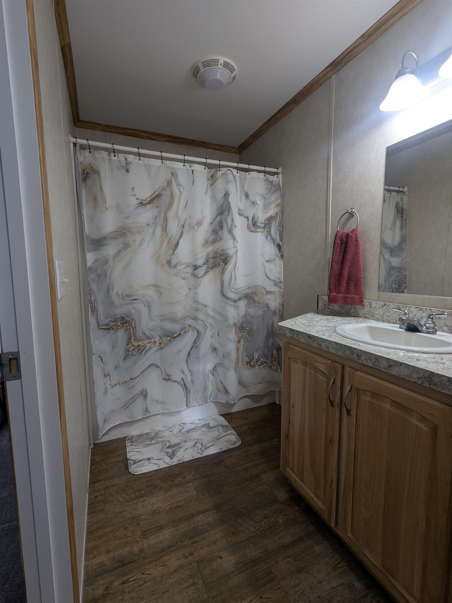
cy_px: 302
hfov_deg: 78.1
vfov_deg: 94.5
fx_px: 279
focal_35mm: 16
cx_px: 226
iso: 39
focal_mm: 2.35
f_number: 2.2
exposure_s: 1/30
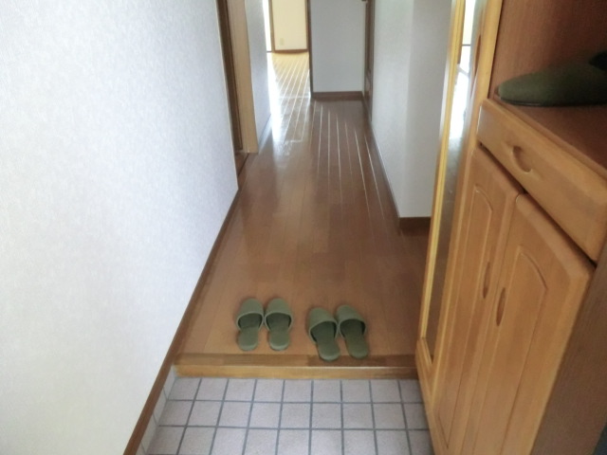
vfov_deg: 56.8
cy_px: 228
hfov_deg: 71.6
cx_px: 304
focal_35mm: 24
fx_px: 421
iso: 800
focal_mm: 4.3
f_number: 3.2
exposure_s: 1/60
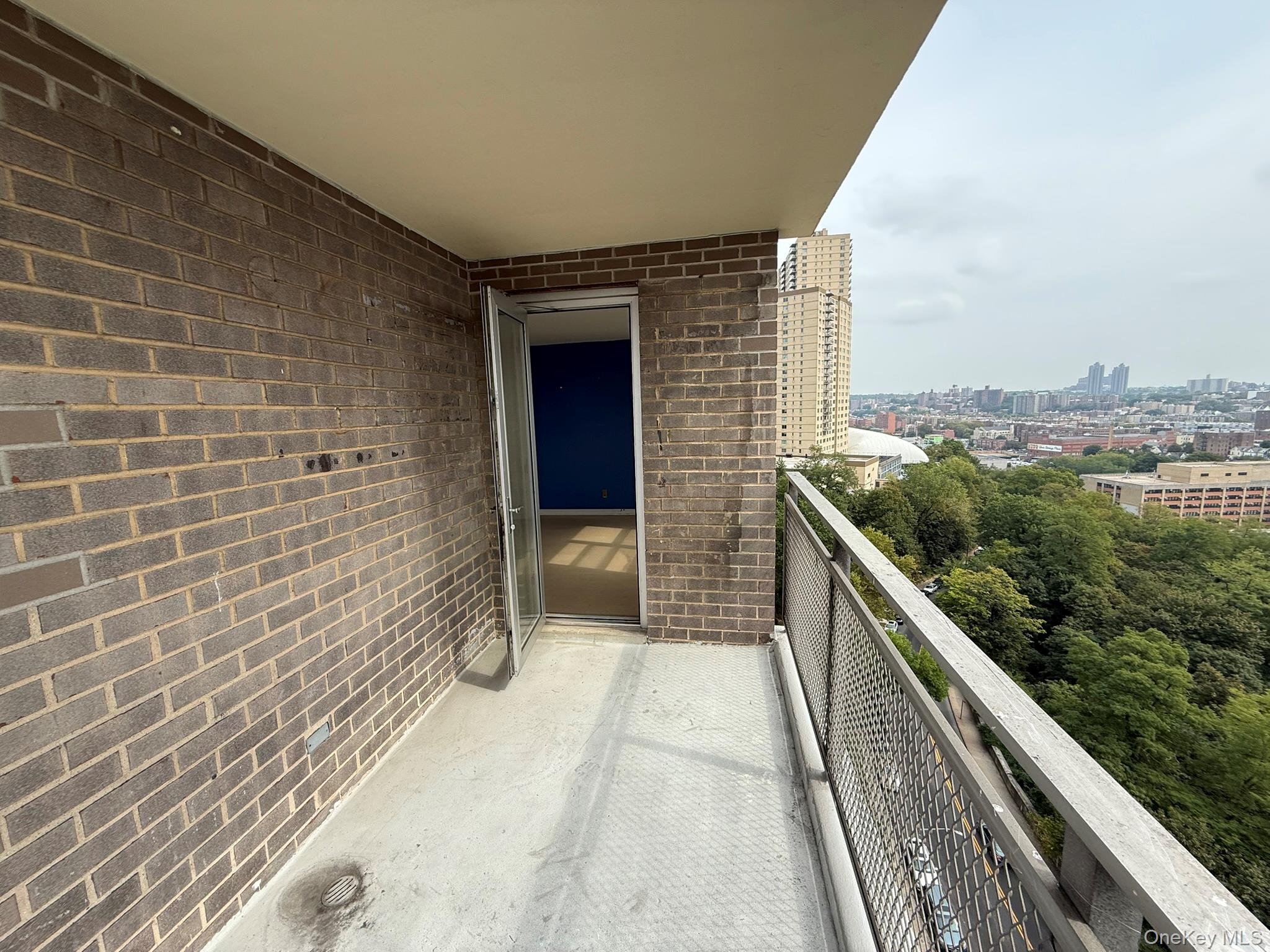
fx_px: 514
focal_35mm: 14
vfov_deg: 85.7
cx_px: 635
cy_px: 476
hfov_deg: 102.1
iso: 50
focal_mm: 2.22
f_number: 2.2
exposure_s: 1/574
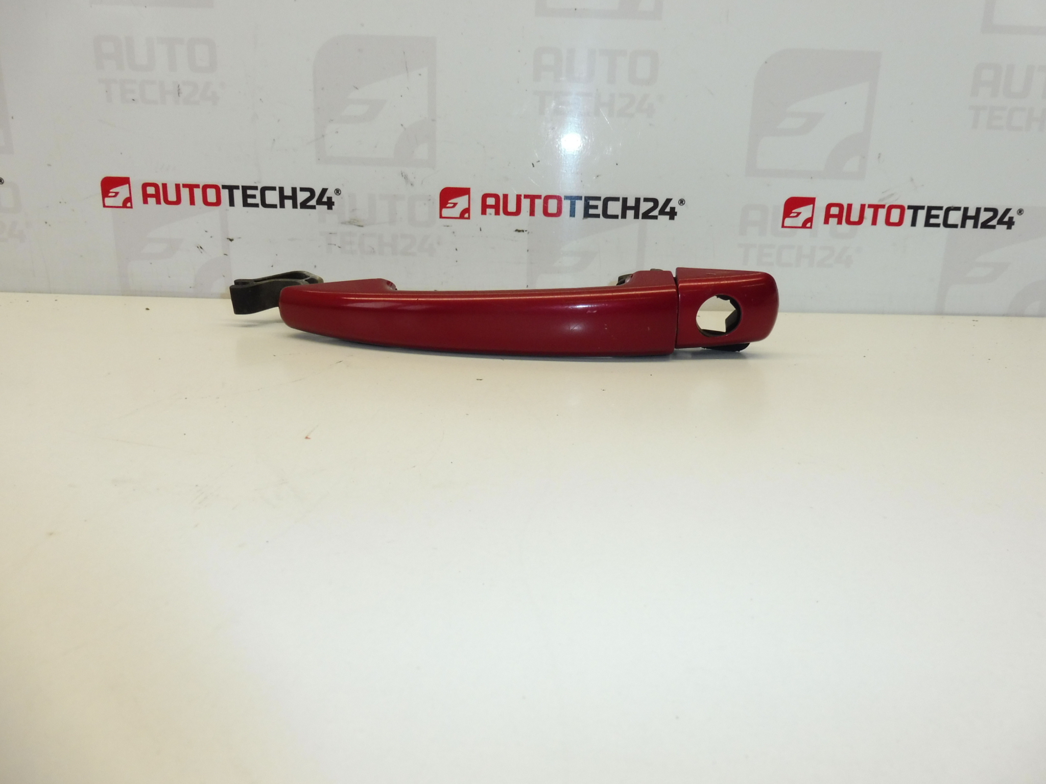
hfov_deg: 71.6
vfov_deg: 56.8
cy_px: 392
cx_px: 523
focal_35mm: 24
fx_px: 725
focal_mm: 4.3
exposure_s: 1/125
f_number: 4
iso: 200
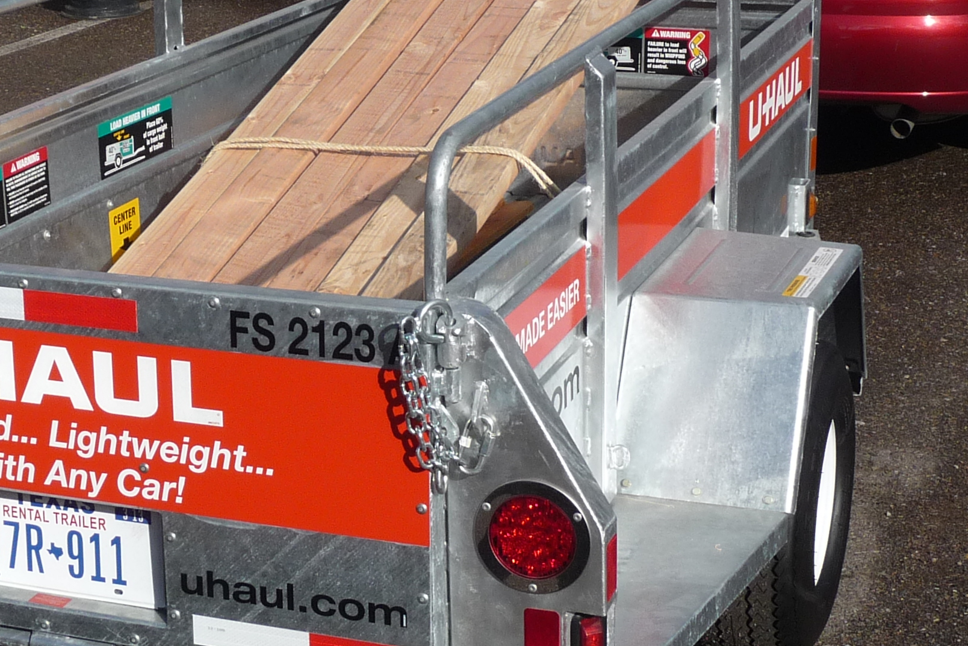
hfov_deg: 26.6
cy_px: 272
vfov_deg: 17.9
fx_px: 2043
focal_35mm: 76
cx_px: 377
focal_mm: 6
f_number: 9
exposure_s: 1/320
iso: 100
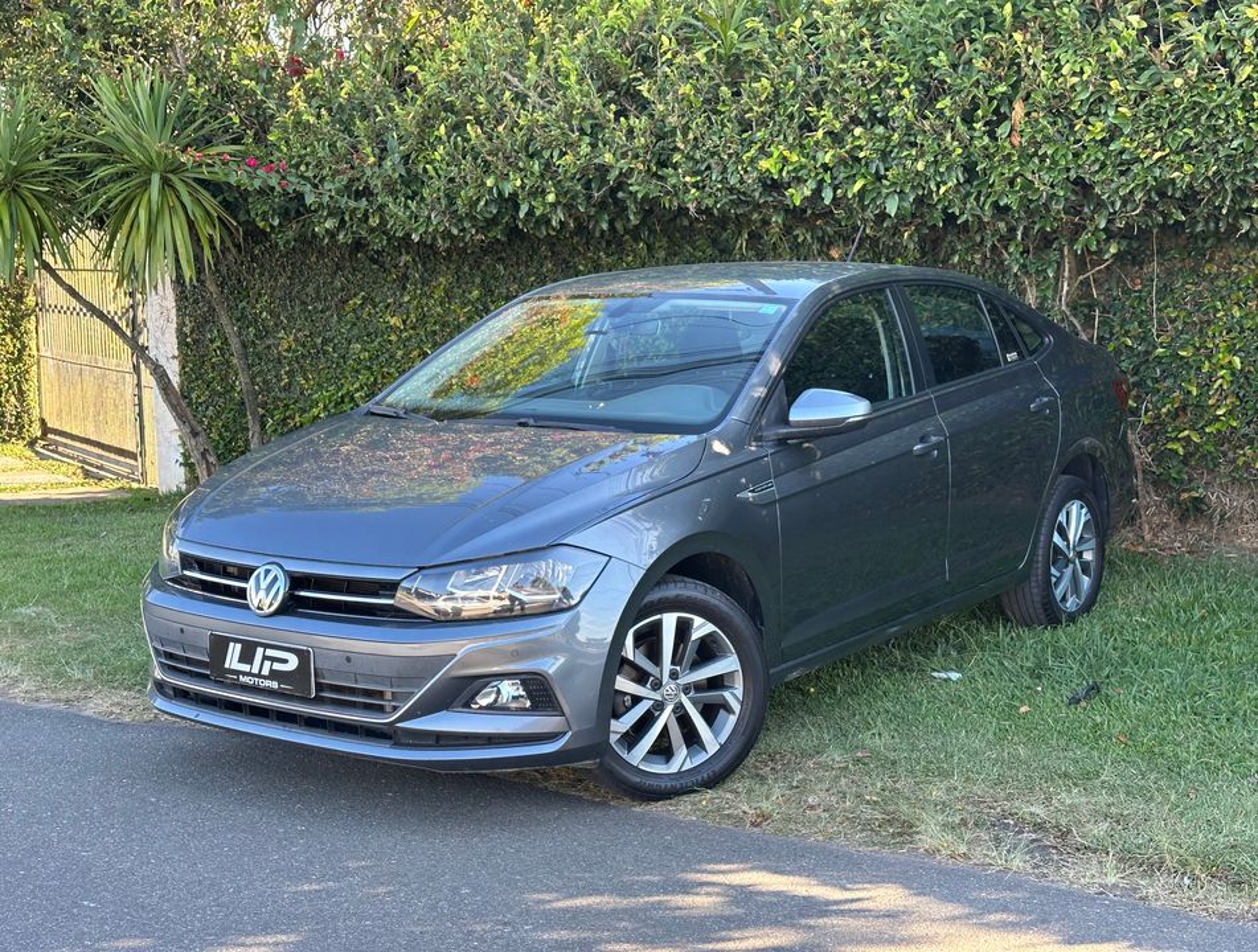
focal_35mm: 48
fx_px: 1750
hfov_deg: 39.5
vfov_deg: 30.4
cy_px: 476
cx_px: 629
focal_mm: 6.86
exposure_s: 1/175
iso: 64
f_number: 1.78
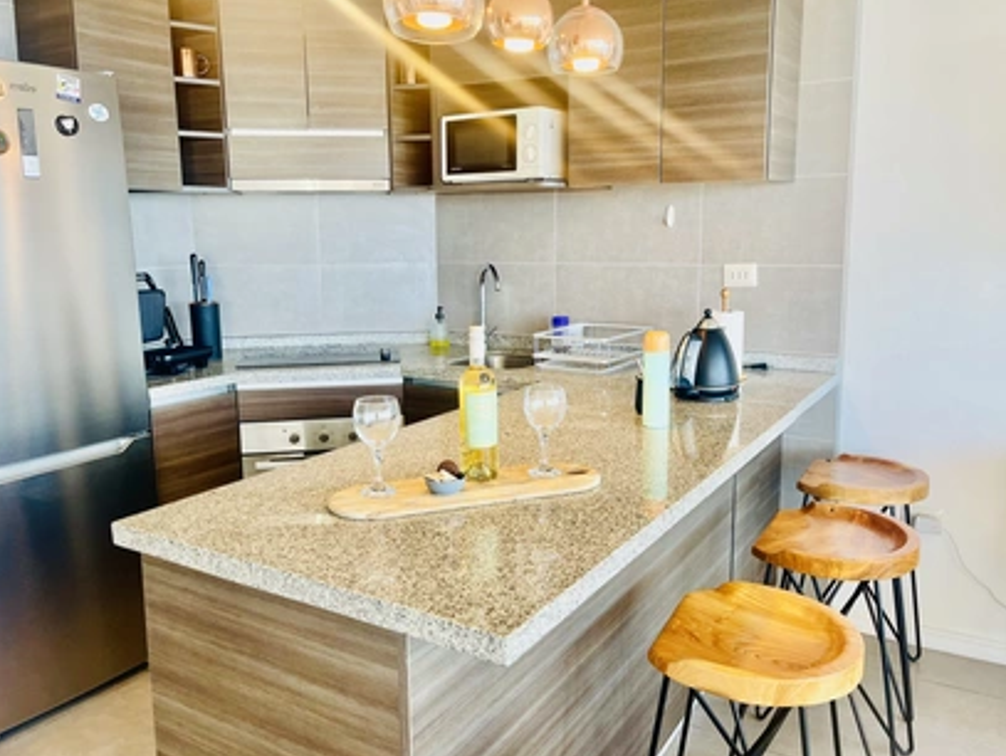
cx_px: 504
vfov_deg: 51.4
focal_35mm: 27
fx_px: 785
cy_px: 363
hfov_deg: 65.3
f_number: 1.6
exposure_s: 1/100
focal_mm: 5.1
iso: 50
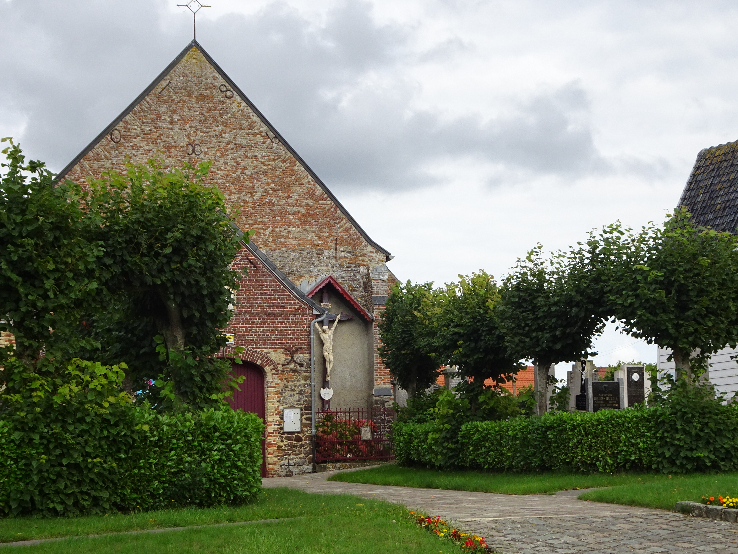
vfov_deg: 22.9
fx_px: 1364
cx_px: 405
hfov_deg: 30.2
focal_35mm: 64
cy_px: 305
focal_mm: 8.51
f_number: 4.5
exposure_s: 1/250
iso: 80
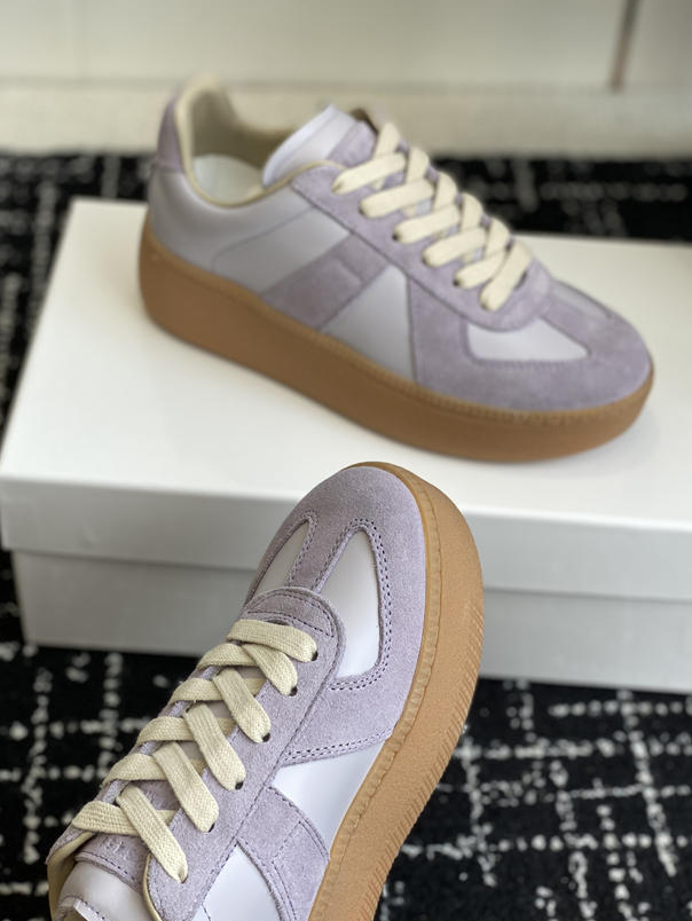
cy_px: 463
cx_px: 363
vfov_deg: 34.3
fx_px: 1491
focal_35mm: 56
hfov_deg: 26.1
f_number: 2
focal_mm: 6
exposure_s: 1/122
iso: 20
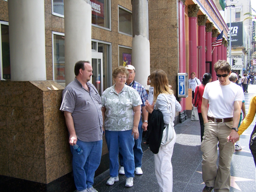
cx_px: 128
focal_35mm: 38
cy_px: 96
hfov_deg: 49.0
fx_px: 281
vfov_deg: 37.7
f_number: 2.8
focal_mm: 6.3
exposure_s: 1/320
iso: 80
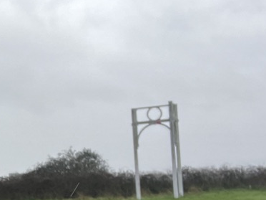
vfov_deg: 16.5
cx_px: -46
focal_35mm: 88
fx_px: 676
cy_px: 187
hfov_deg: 20.9
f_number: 2.2
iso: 32
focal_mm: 2.87
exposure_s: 1/121
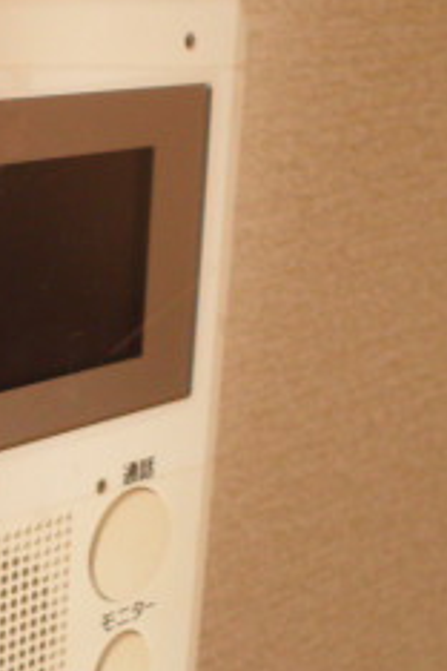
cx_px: -126
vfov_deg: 27.2
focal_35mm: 74
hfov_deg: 17.4
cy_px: 427
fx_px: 1378
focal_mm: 4.7
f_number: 2.8
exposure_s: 1/40
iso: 64
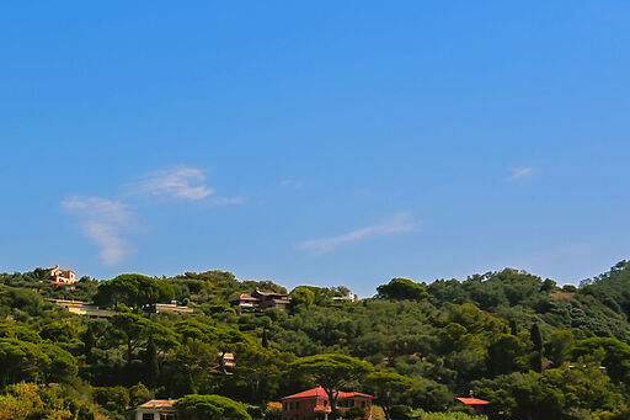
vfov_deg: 17.1
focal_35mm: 75
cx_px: -433
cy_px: 551
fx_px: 1312
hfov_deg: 20.7
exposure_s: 1/400
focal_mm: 16
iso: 100
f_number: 7.1
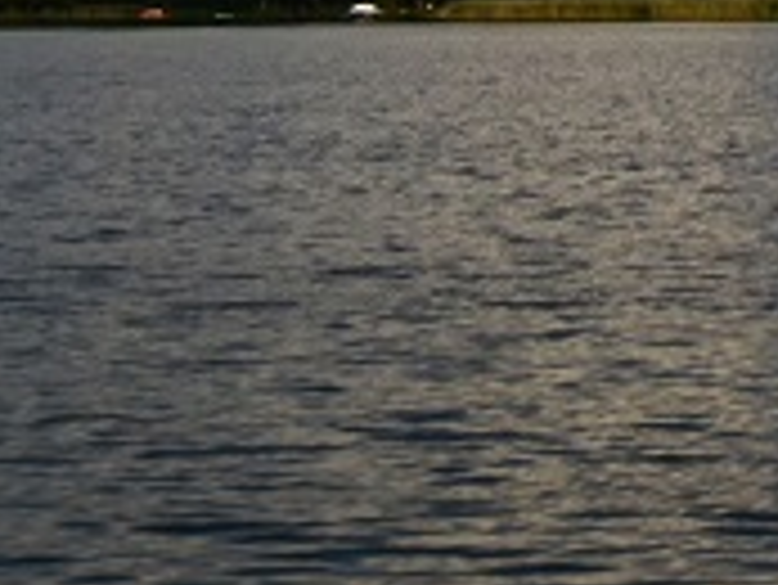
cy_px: -502
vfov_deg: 7.2
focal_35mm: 199
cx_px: 1014
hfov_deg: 9.7
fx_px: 4476
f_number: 4
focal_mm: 24
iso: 125
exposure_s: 1/8000
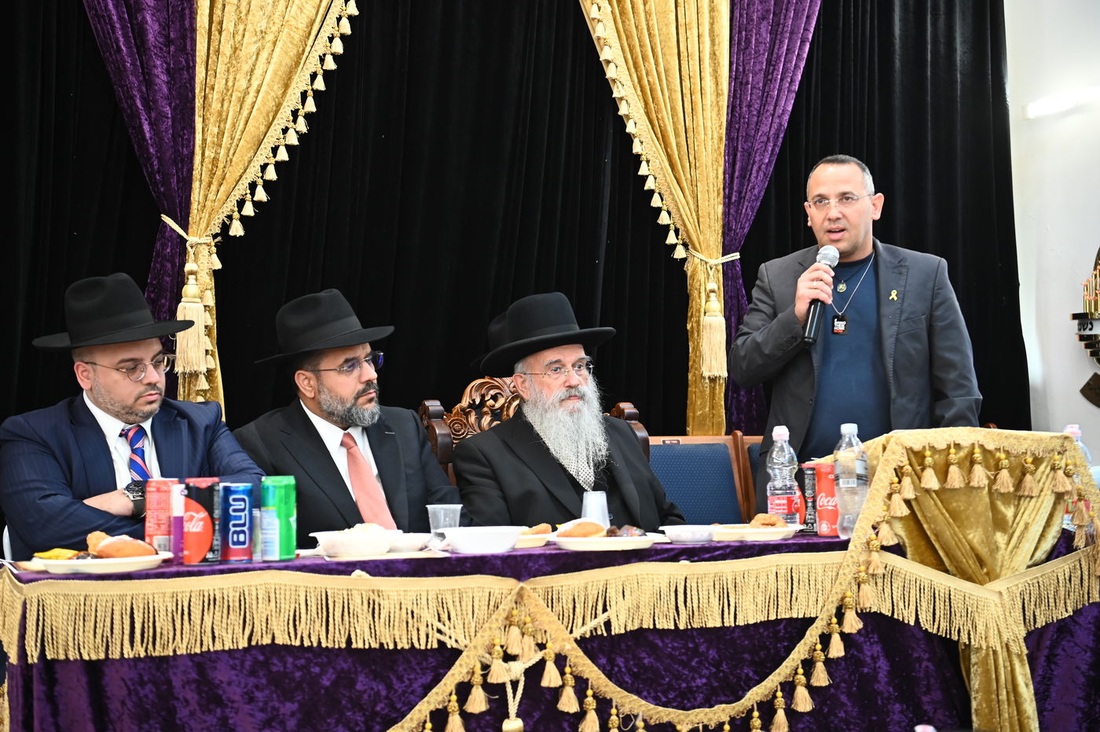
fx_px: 1588
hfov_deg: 38.2
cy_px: 366
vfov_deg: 25.9
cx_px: 550
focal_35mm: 52
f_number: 3.5
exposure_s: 1/160
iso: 1600
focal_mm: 52
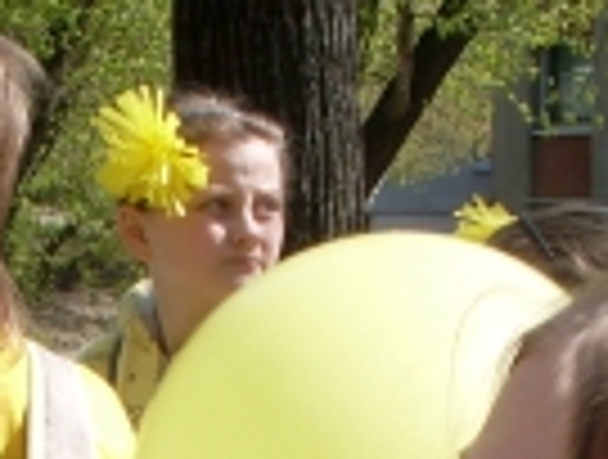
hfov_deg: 13.0
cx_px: -59
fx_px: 2624
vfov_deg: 9.5
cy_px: 814
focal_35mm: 149
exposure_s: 1/90
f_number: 8.4
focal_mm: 6.3
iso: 80
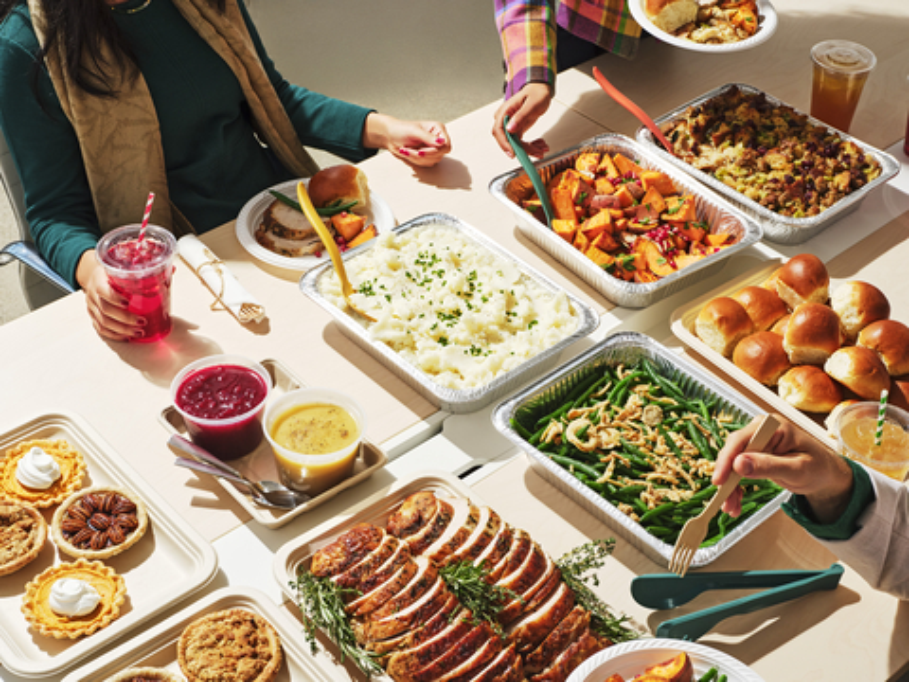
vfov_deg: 25.7
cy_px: 341
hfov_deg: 33.8
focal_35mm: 57
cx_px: 454
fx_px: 1497
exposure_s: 1/160
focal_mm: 72
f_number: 14
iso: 800
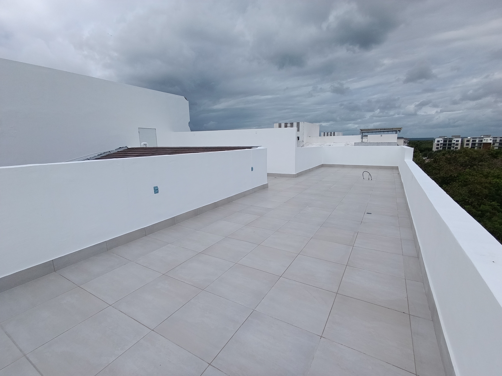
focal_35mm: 16
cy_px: 188
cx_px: 251
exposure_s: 1/1980
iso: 50
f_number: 2.2
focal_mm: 1.65
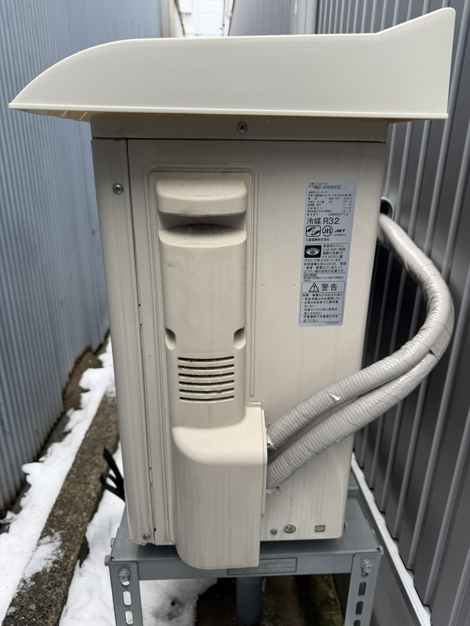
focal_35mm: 24
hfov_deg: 56.8
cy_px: 313
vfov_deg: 71.6
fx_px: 434
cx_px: 235
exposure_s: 1/203
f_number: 1.78
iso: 64
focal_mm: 6.76
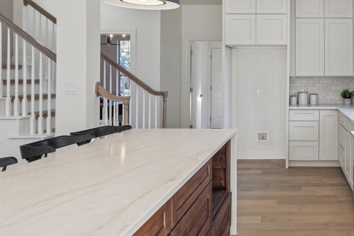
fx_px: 364
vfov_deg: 35.1
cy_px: 58
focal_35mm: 37
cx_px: 309
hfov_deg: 47.4
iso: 400
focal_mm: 10
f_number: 8
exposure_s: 1/30
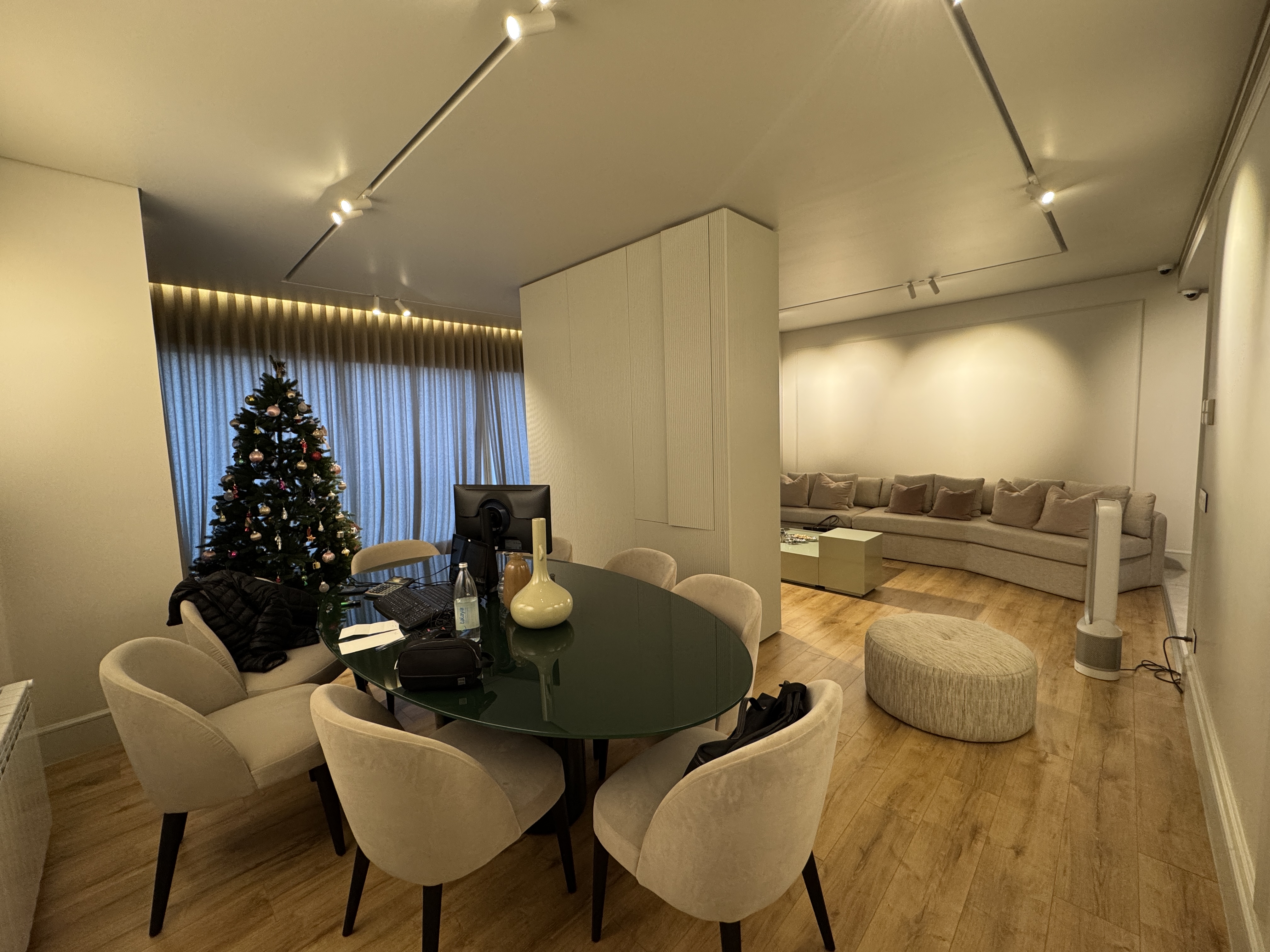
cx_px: 635
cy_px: 476
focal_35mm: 14
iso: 200
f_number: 2.2
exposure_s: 1/50
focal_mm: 2.22
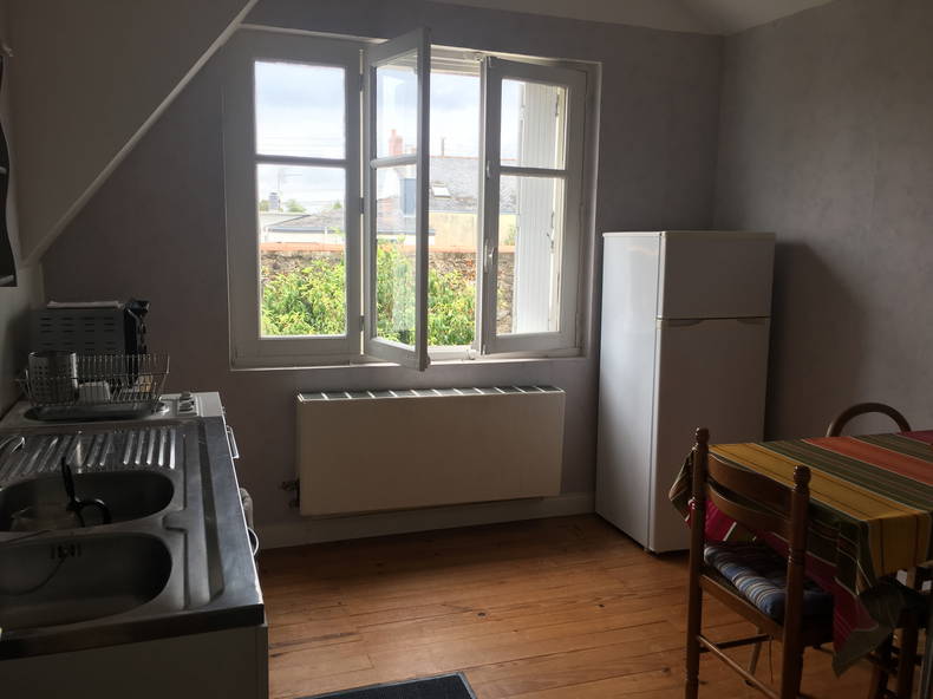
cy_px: 350
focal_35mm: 29
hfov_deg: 61.7
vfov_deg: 48.2
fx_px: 781
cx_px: 466
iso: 25
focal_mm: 4.15
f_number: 2.2
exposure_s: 1/115
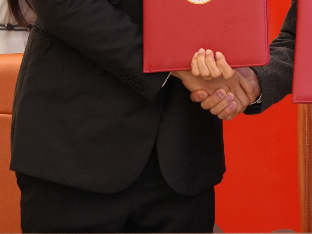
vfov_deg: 4.3
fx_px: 3083
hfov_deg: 5.8
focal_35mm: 342
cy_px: -98
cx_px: 290
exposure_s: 1/160
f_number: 4
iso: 1600
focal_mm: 105
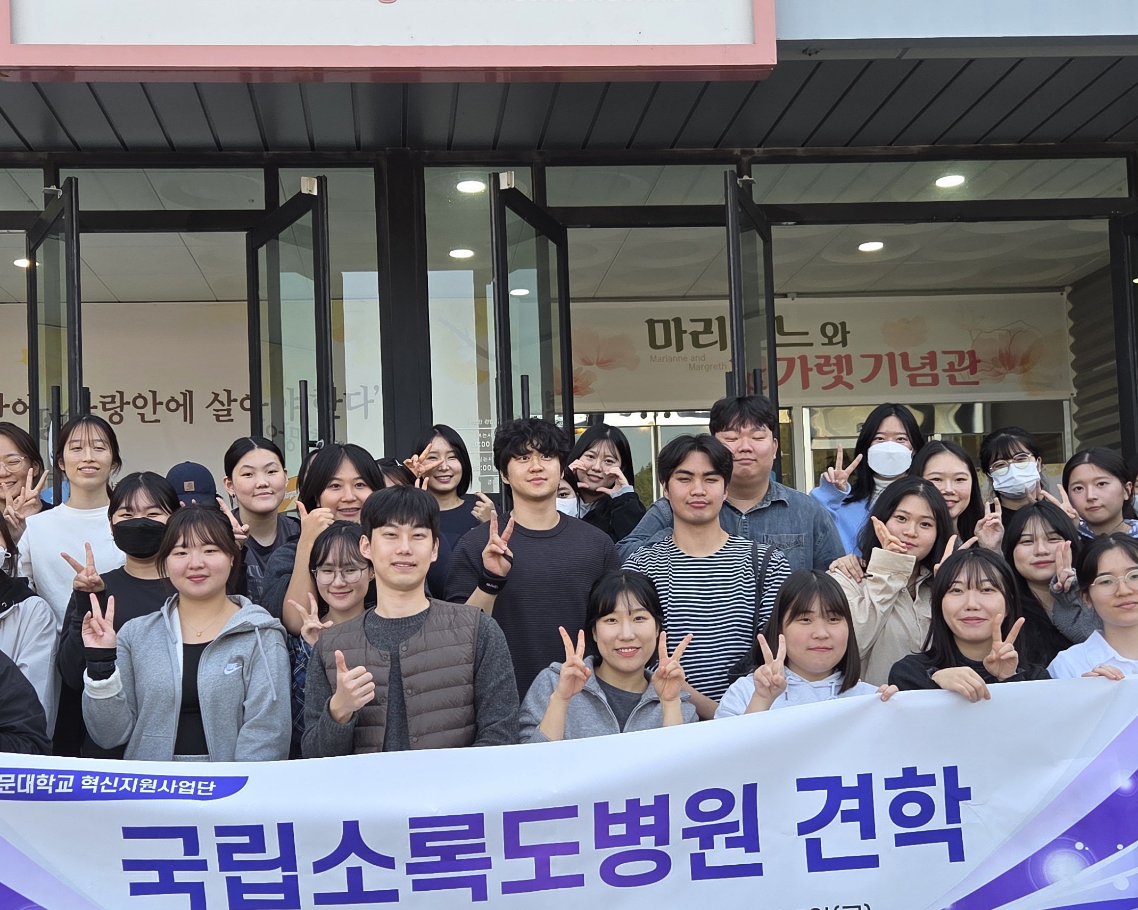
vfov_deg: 35.6
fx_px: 1414
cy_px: 543
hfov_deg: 43.8
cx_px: 533
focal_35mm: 42
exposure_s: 1/568
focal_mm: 5.4
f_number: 1.8
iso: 80
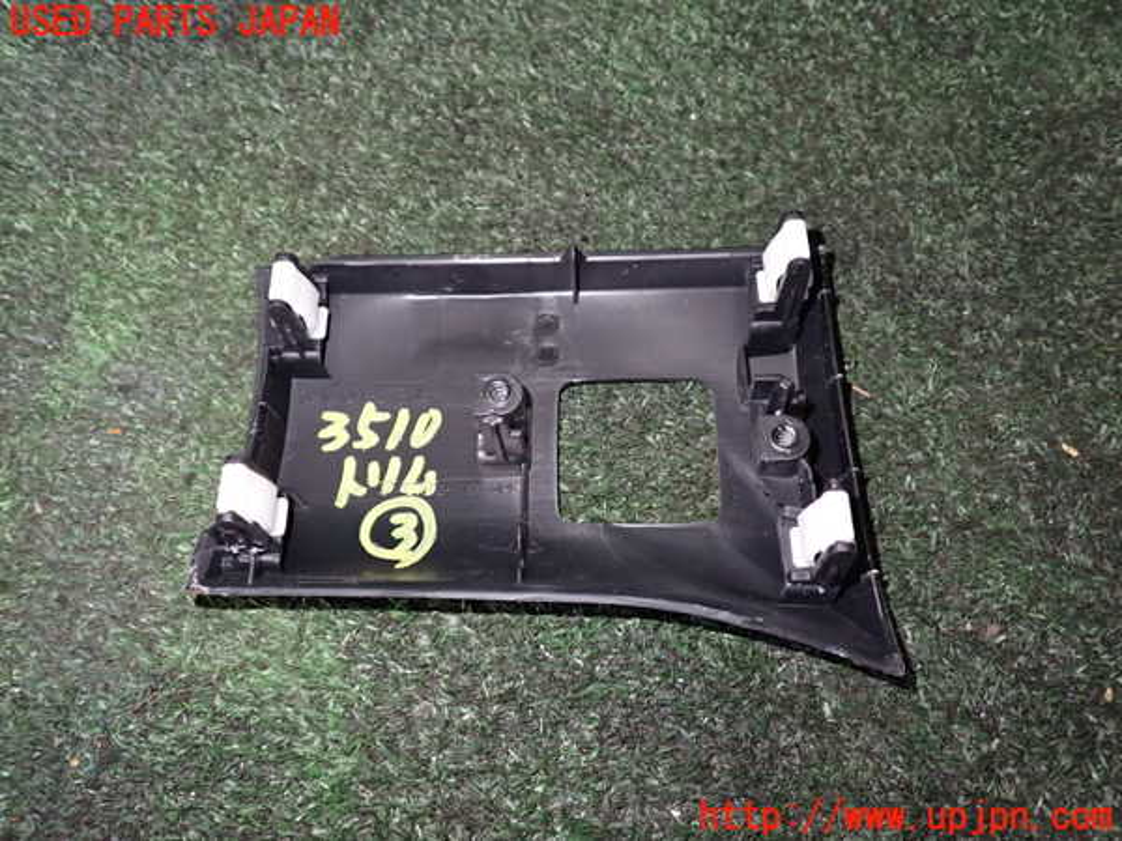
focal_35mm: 30
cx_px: 561
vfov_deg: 46.8
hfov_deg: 60.0
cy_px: 420
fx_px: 972
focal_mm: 5.4
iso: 800
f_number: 2.3
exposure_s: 1/25
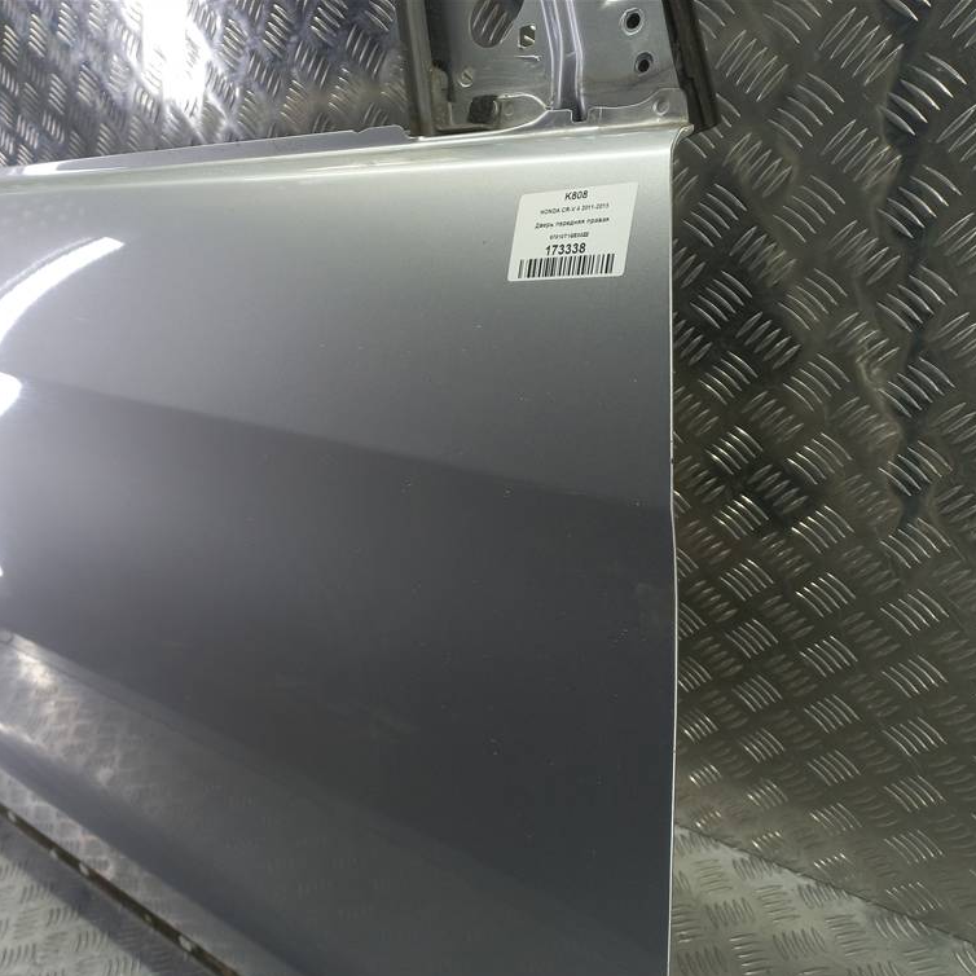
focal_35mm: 30
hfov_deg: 53.5
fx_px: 957
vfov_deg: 54.0
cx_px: 369
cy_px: 496
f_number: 1.8
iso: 50
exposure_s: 1/50
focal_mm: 4.6
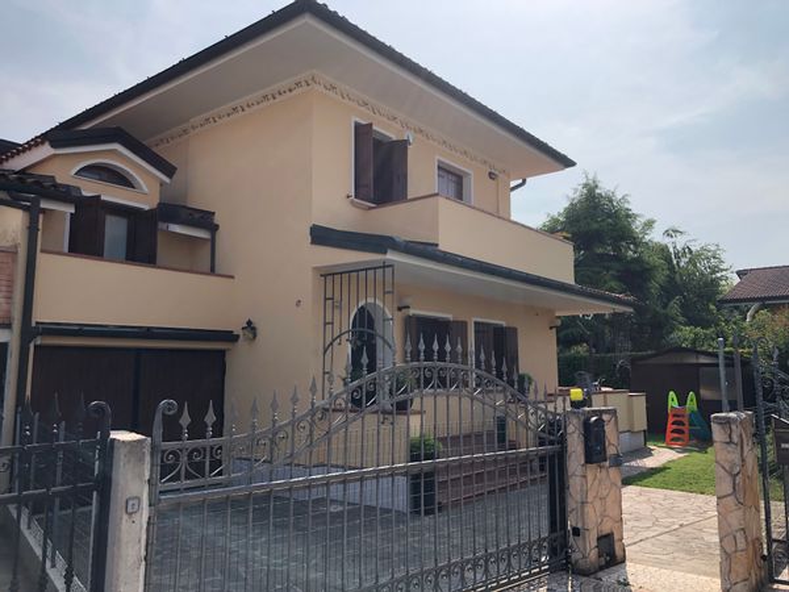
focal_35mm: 28
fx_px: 638
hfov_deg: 63.4
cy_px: 296
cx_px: 394
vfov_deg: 49.7
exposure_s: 1/2183
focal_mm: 3.99
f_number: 1.8
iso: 20
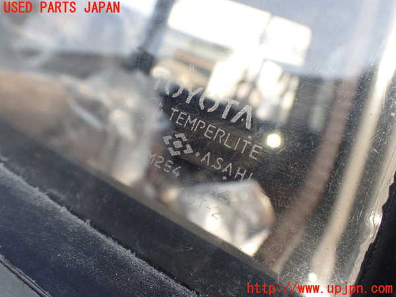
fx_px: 343
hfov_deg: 60.0
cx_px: 198
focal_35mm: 30
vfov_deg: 46.8
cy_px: 148
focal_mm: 5.4
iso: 100
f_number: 3.2
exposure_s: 1/250
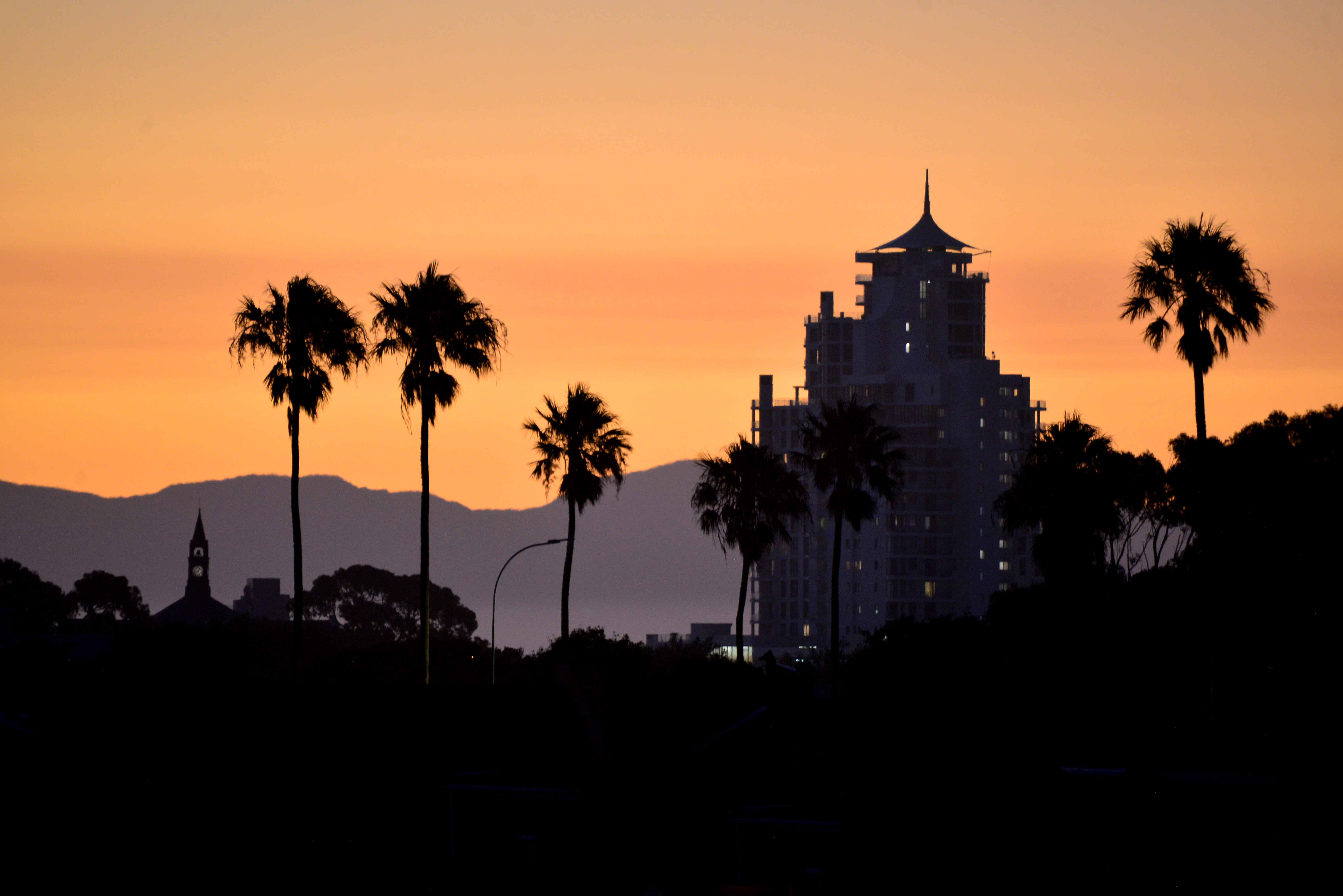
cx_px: 672
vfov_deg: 4.6
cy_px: 448
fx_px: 11195
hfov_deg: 6.9
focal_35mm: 300
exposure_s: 1/50
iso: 2200
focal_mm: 300
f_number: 5.6
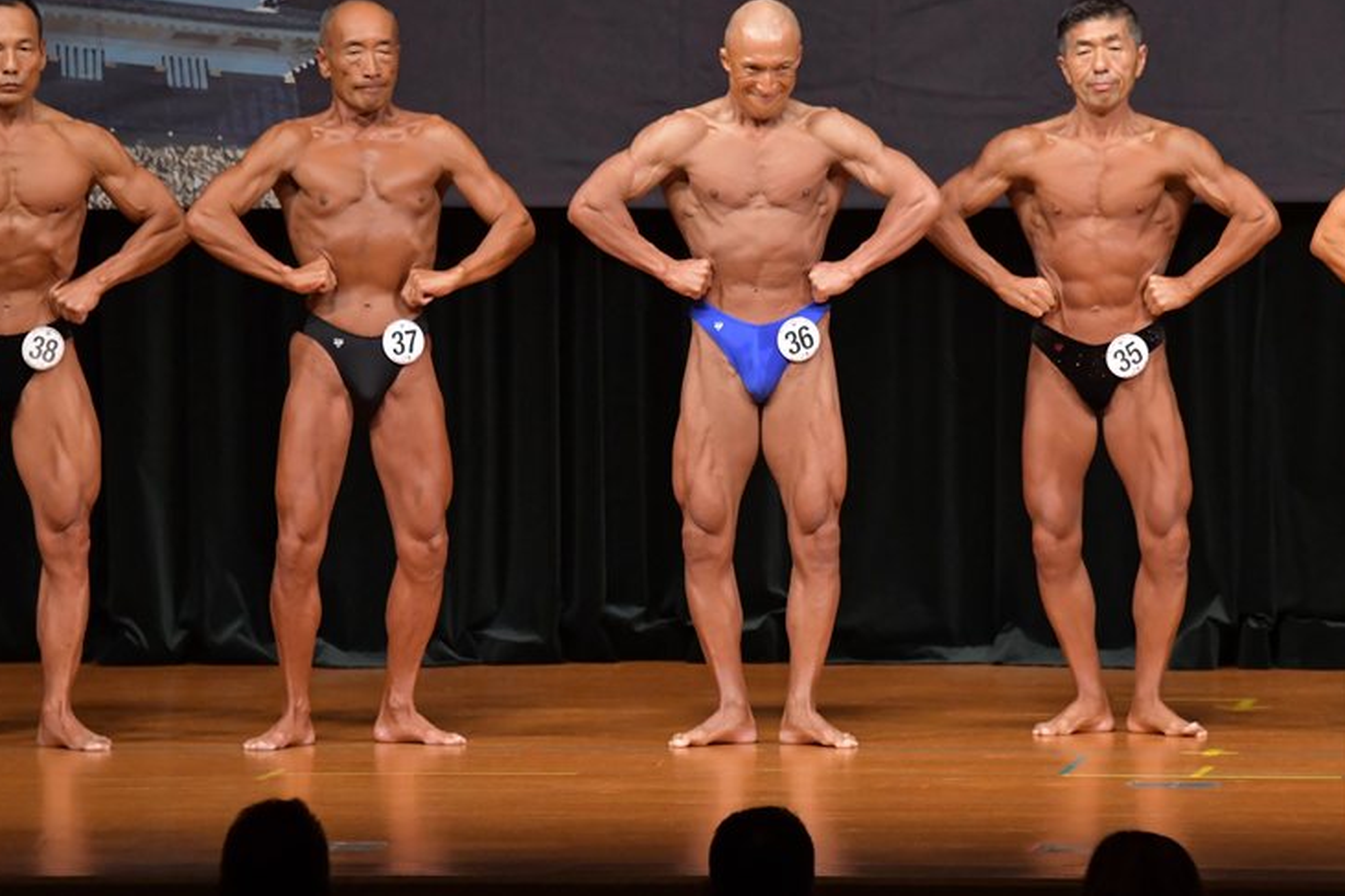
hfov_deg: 6.8
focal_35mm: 302
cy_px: 425
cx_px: 641
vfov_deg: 4.5
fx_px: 11280
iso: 5000
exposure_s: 1/400
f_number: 5.6
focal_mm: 190
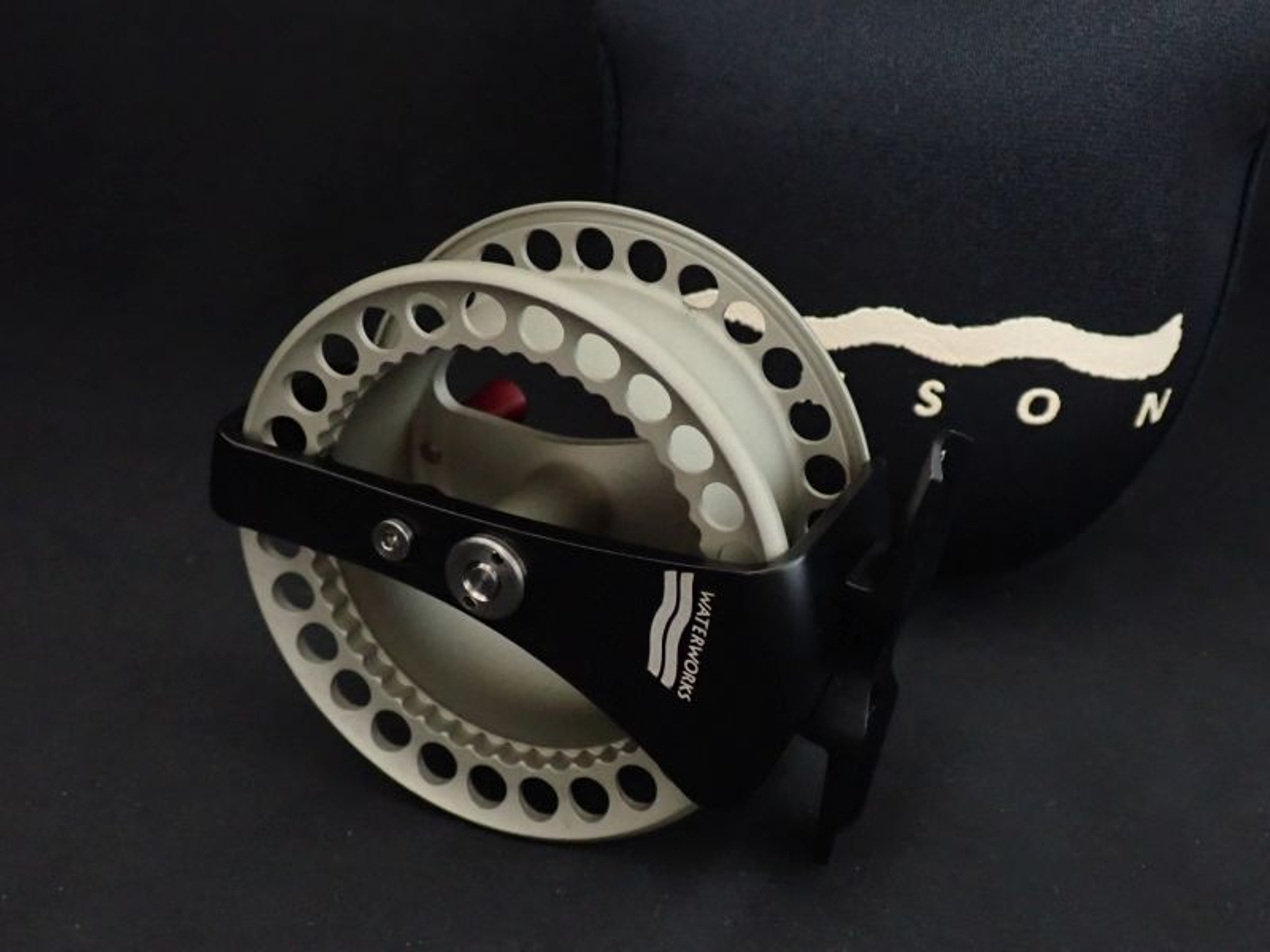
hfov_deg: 51.4
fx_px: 1321
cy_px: 476
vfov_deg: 39.7
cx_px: 635
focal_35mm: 36
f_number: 2.5
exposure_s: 1/30
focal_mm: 6.37
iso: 800
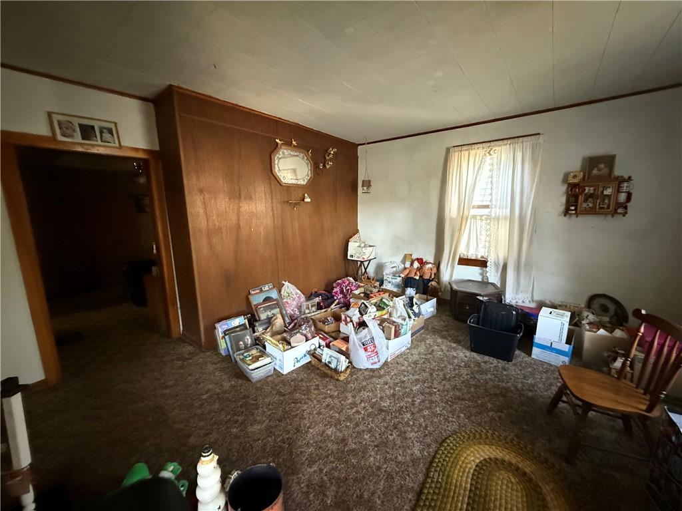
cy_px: 256
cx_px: 341
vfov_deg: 85.7
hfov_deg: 102.1
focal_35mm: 14
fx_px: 276
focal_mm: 2.22
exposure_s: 1/60
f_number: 2.2
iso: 1250
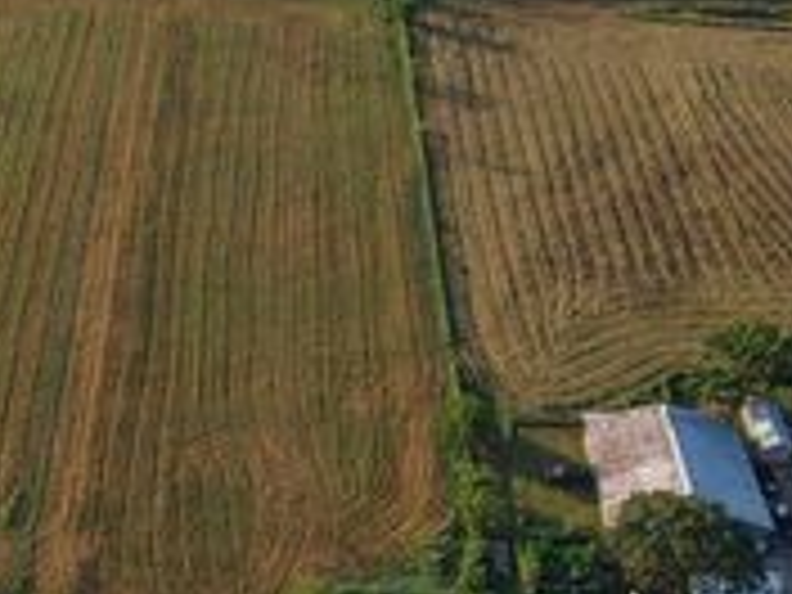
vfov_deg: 21.6
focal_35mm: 68
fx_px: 1556
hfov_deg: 28.4
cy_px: 367
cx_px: 274
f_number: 1.8
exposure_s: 1/1500
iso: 100
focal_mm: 8.67
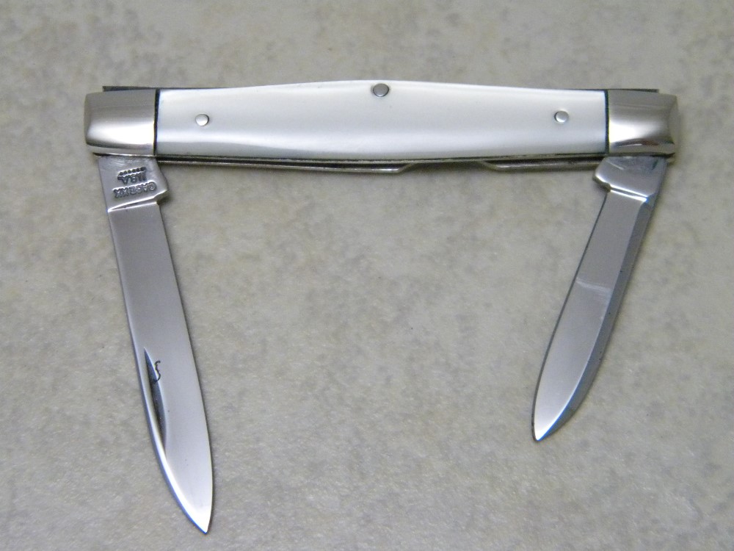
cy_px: 276
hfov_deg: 18.7
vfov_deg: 14.1
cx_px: 367
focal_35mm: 105
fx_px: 2226
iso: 800
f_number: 4.7
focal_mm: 19
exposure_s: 1/63.4
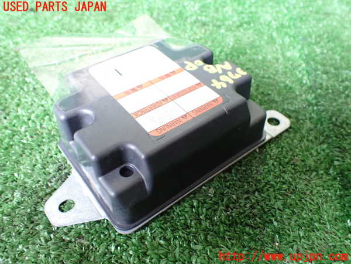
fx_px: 304
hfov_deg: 60.0
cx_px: 176
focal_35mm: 30
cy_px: 132
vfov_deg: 46.8
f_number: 2.3
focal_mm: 5.4
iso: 800
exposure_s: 1/40
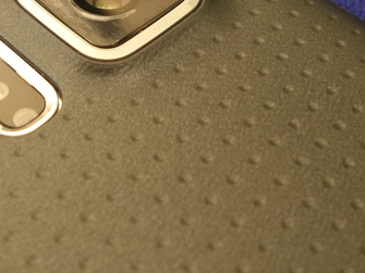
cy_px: 22
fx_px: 780
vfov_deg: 19.5
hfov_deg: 26.0
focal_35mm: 74
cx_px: 84
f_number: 3.4
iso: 200
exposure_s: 1/30
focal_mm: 5.3
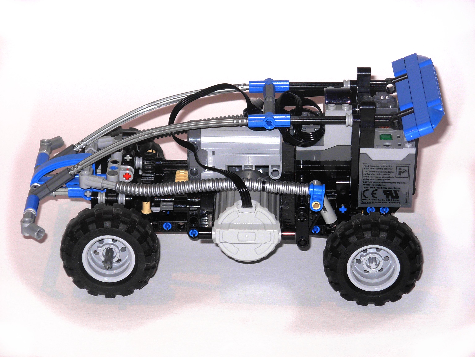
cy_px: 178
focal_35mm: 132
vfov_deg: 11.2
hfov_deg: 14.9
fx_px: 1811
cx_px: 238
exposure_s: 1/64
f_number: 4.4
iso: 79
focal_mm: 21.8
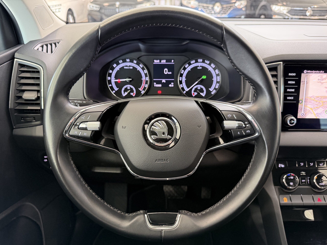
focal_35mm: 24
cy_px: 122
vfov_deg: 56.8
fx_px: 227
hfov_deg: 71.6
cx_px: 164
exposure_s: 1/50
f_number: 1.78
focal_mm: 6.76
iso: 400
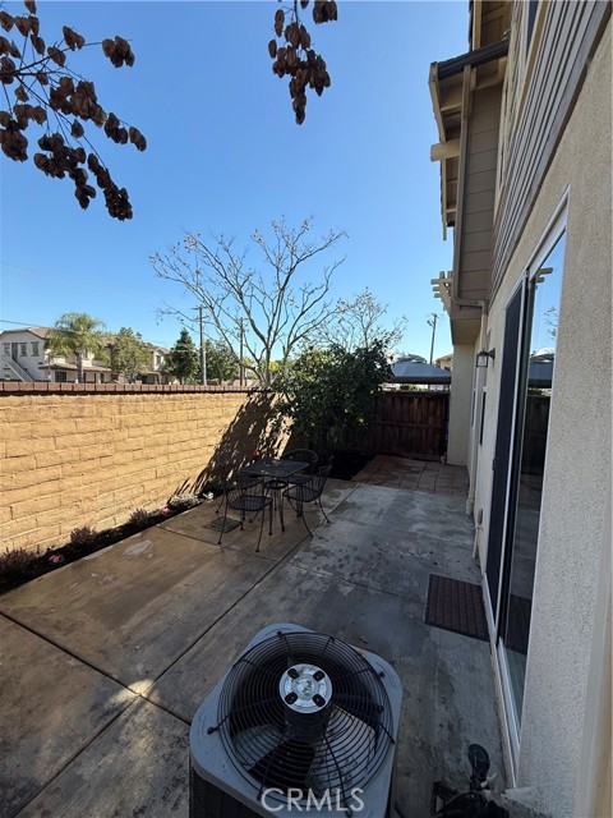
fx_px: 331
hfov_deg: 85.7
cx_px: 306
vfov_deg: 102.1
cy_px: 409
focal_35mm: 14
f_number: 2.2
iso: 50
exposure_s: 1/1211
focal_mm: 2.22
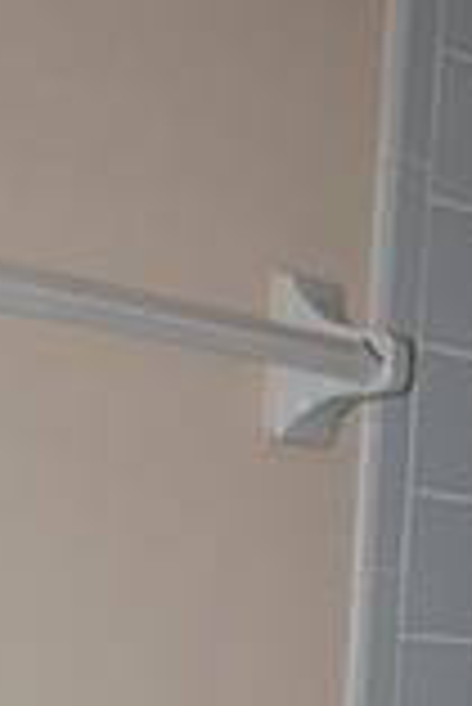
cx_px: 762
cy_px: 1183
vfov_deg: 12.9
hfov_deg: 9.1
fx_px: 2884
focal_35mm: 147
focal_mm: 20
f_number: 3.8
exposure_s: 1/60
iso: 200
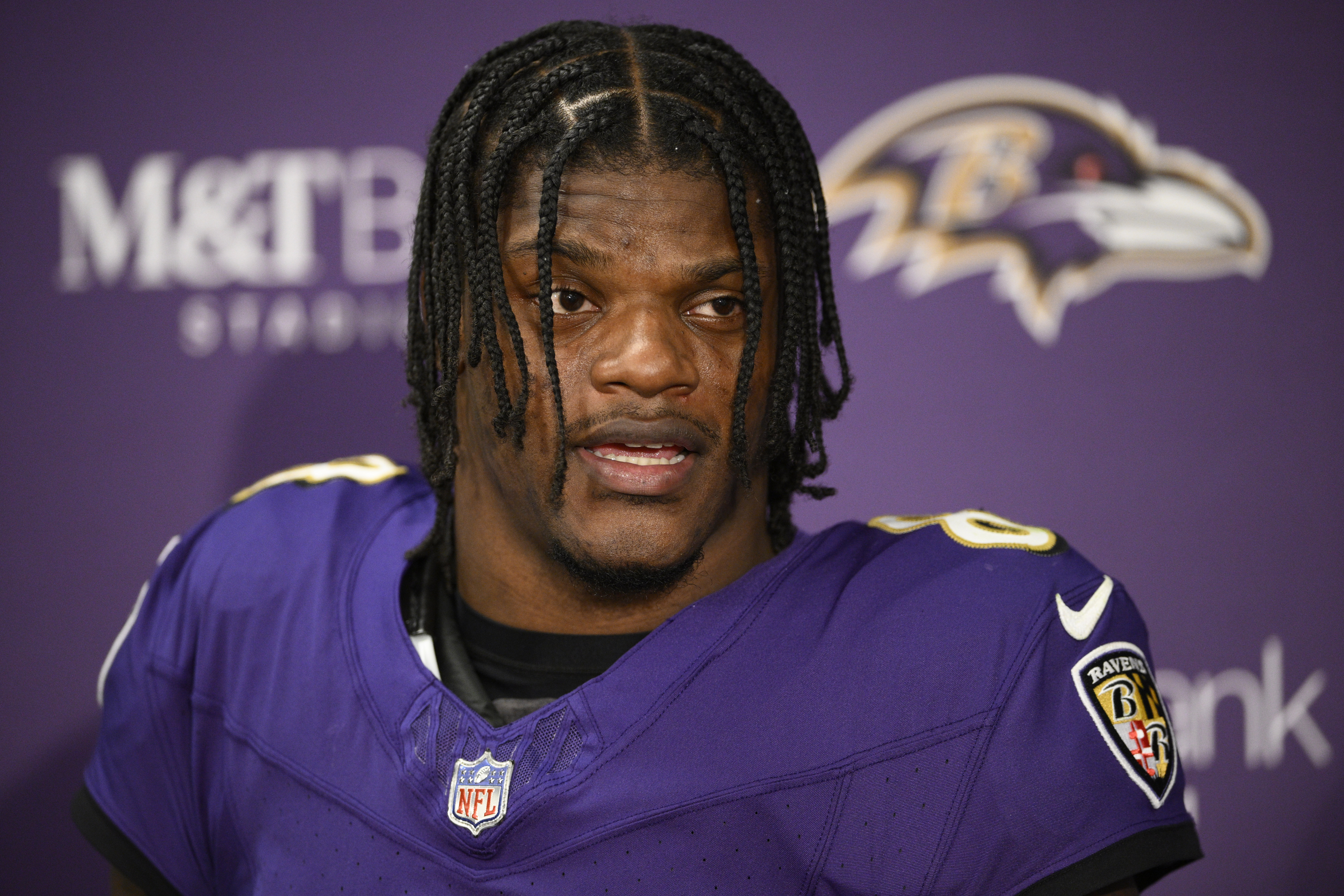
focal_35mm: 400
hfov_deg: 5.2
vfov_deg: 3.4
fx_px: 14932
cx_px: 672
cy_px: 448
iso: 3200
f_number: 2.8
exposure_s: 1/640
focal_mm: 400
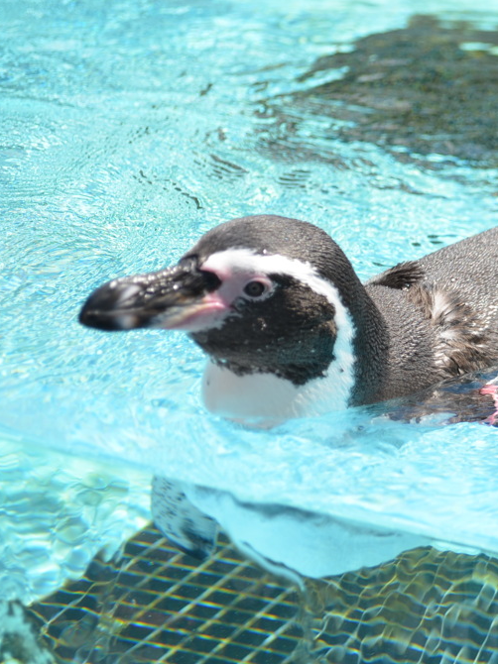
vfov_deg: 22.3
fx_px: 1689
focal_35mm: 88
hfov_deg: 16.6
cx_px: 400
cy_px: 334
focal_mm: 40
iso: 100
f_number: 9
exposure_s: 1/320
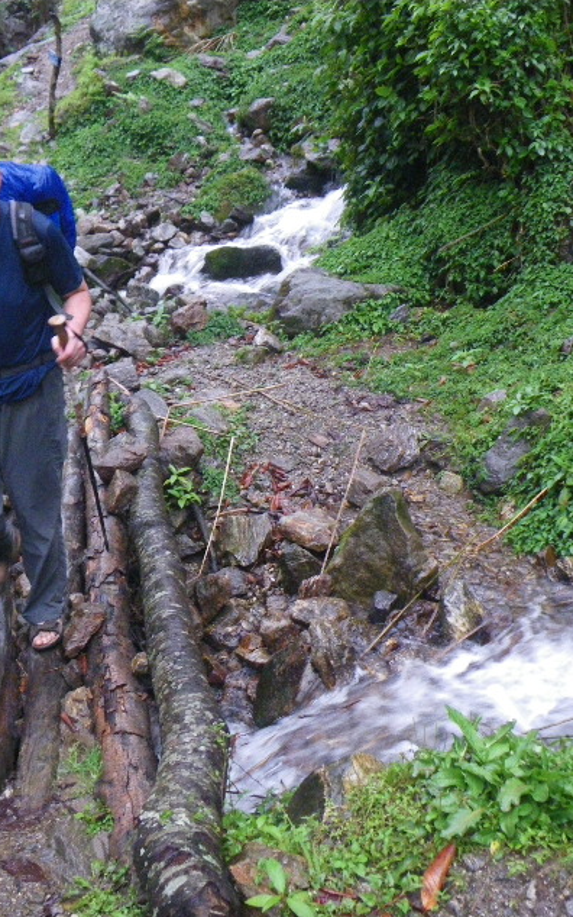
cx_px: 171
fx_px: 999
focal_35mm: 40
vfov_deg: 49.3
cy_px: 462
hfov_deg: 31.6
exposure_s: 1/50
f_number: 3.5
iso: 400
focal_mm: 5
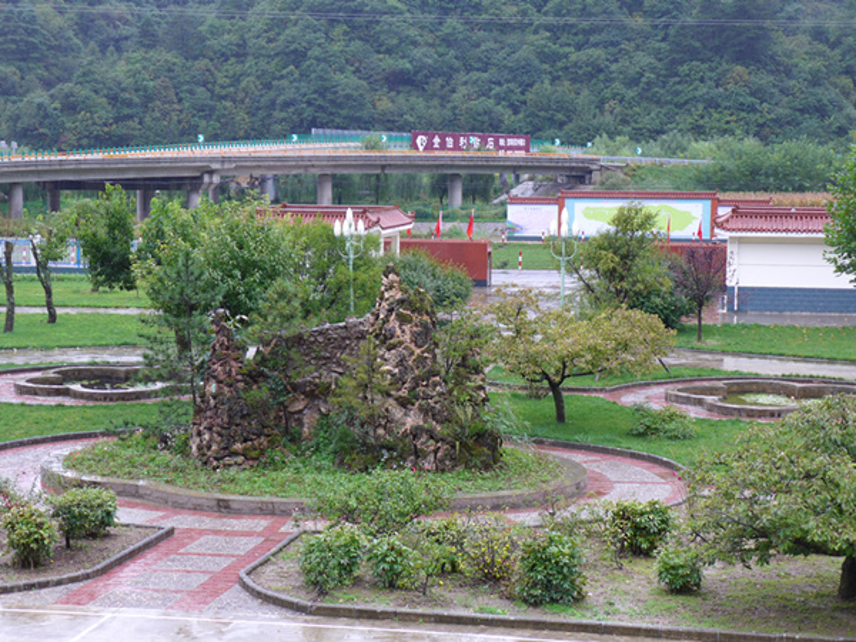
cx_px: 428
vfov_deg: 21.0
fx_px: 1731
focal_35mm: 70
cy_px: 321
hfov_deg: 27.8
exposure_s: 1/40
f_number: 2.1
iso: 100
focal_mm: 13.7
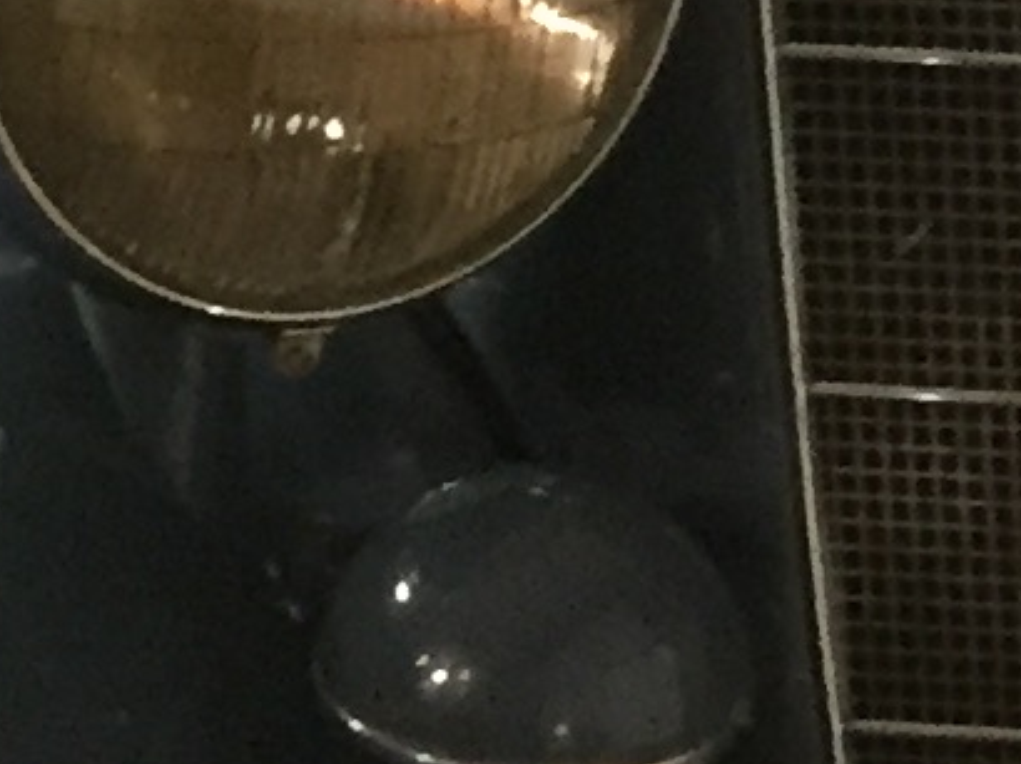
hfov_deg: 8.6
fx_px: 6809
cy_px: -55
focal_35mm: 231
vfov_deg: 6.4
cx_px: 560
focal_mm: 4.15
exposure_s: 1/30
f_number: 2.2
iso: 250
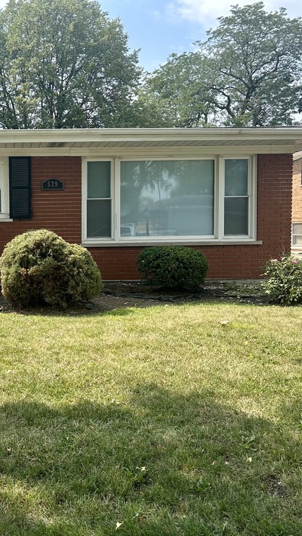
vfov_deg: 52.8
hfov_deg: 29.4
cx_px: 7
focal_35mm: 38
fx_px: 541
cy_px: 267
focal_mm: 5.7
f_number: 1.5
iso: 50
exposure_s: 1/1645
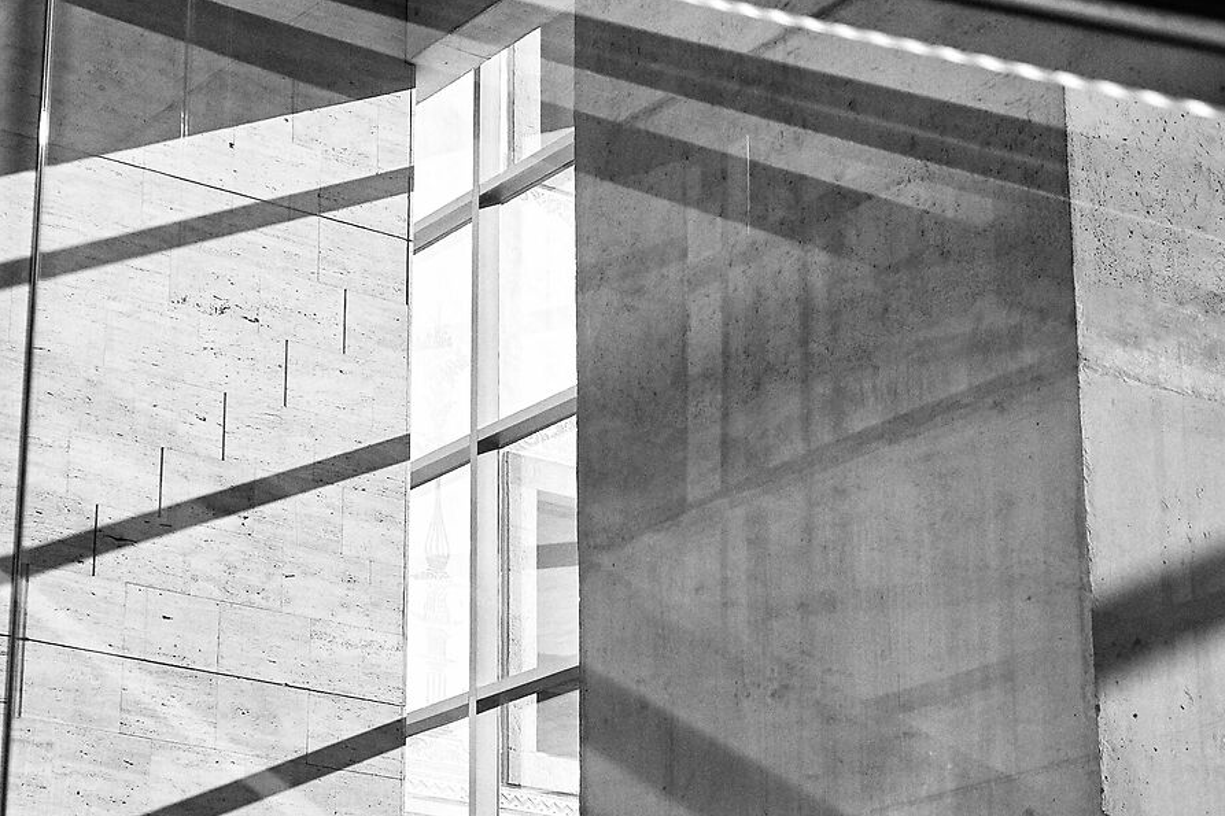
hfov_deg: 23.5
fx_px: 2926
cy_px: 465
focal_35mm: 86
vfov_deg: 15.9
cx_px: 348
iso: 200
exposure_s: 1/420
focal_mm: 21.4
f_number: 6.4
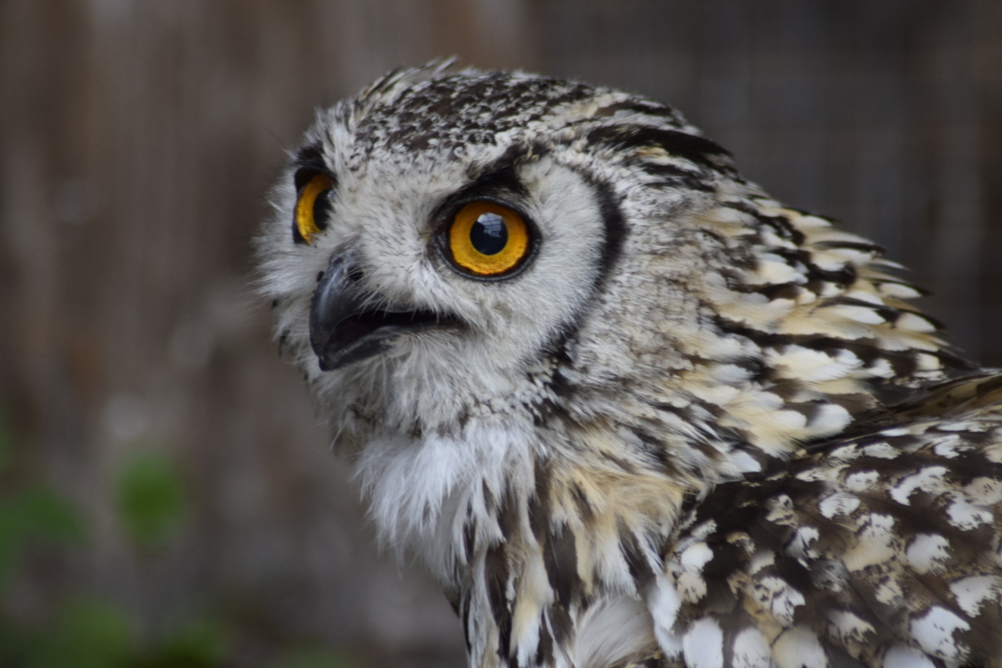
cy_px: 334
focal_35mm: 450
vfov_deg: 3.1
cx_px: 501
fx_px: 12524
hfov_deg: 4.6
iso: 800
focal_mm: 300
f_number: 7.1
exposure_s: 1/400
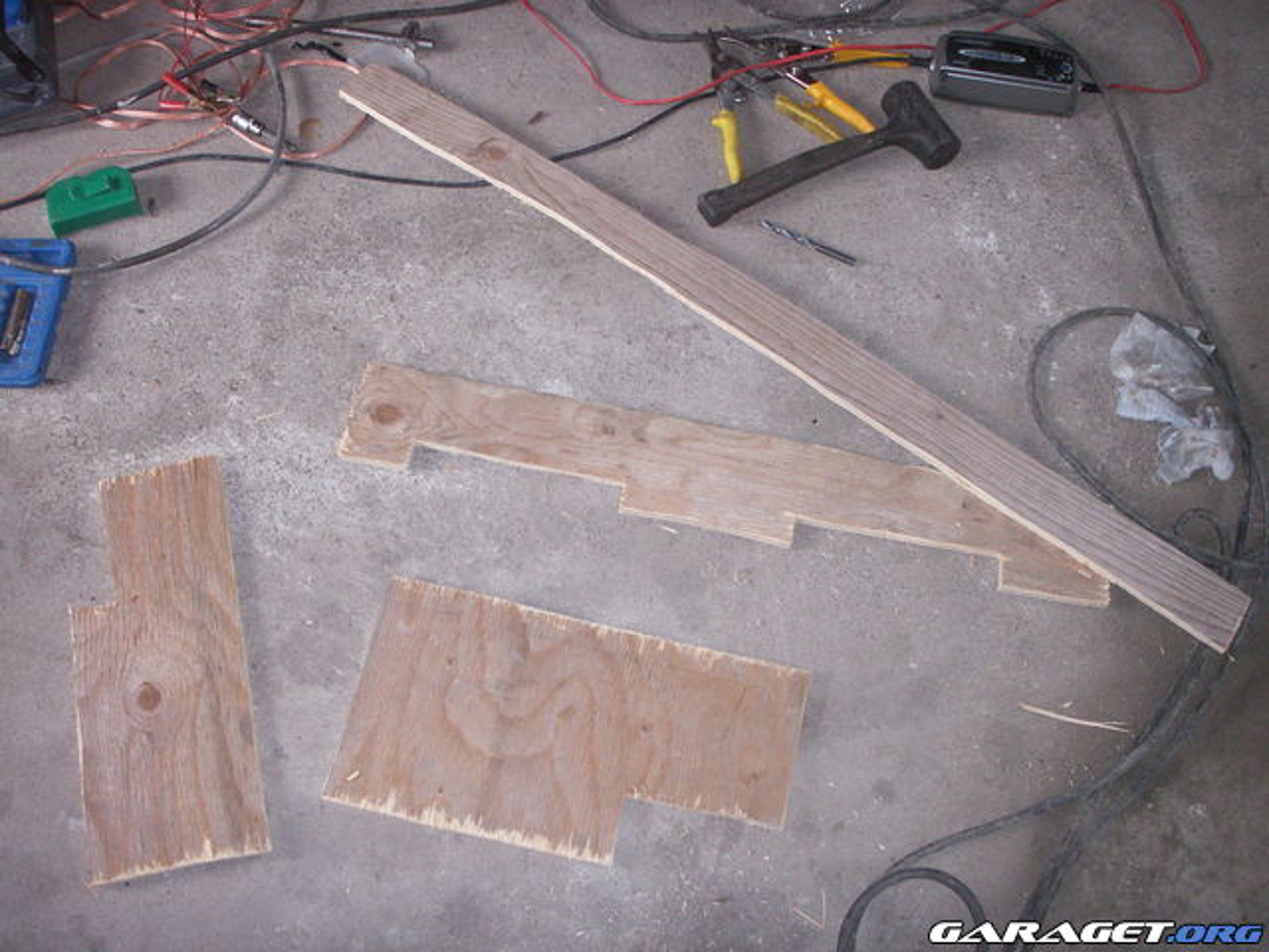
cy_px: 476
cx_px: 634
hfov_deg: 50.1
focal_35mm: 37
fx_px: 1356
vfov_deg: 38.7
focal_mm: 7.7
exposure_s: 1/40
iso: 160
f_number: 3.5
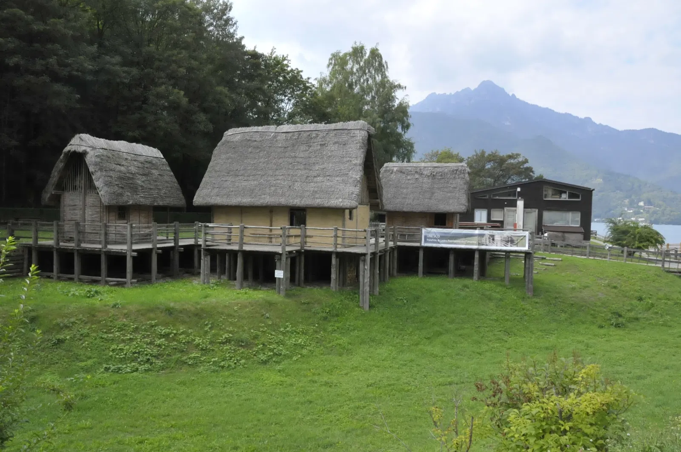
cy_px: 226
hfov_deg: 67.5
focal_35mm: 27
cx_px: 340
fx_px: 510
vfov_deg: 47.8
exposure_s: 1/500
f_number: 11
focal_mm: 18
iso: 800
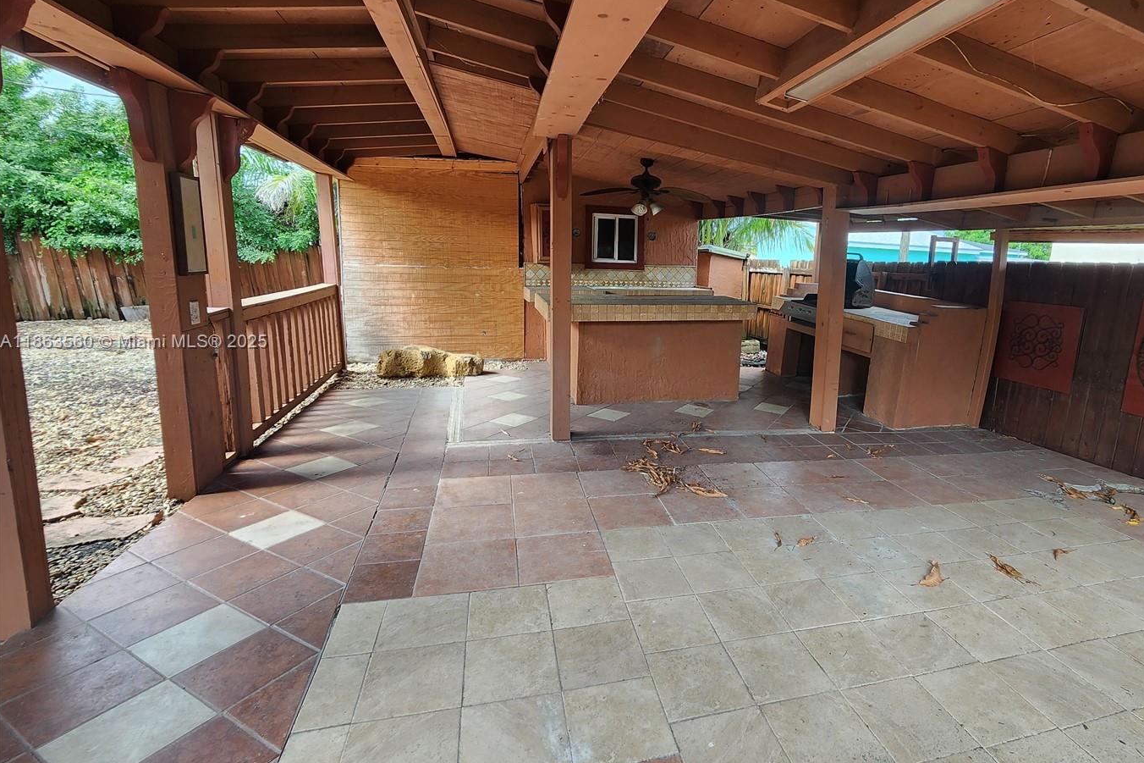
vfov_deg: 73.5
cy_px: 343
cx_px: 674
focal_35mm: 16
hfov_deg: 95.7
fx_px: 508
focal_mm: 2.2
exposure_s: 1/60
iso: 50
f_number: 2.2
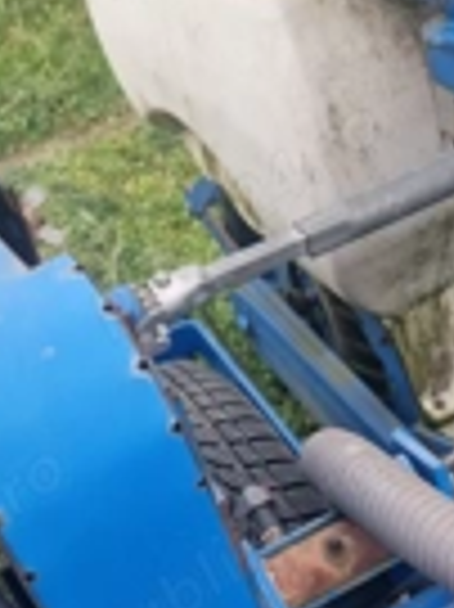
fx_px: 1191
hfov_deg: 21.2
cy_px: 635
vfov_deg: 26.7
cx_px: 391
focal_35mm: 68
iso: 100
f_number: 1.8
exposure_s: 1/50
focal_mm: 5.4
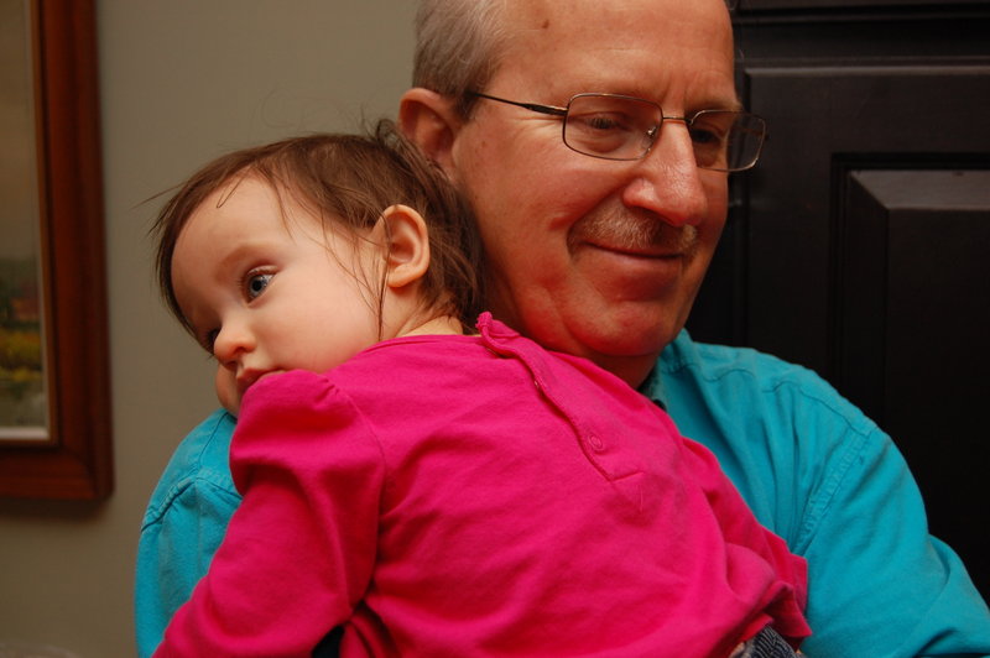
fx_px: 1401
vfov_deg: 26.4
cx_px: 495
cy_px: 329
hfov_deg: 38.9
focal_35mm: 51
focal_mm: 34
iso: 400
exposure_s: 1/60
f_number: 5
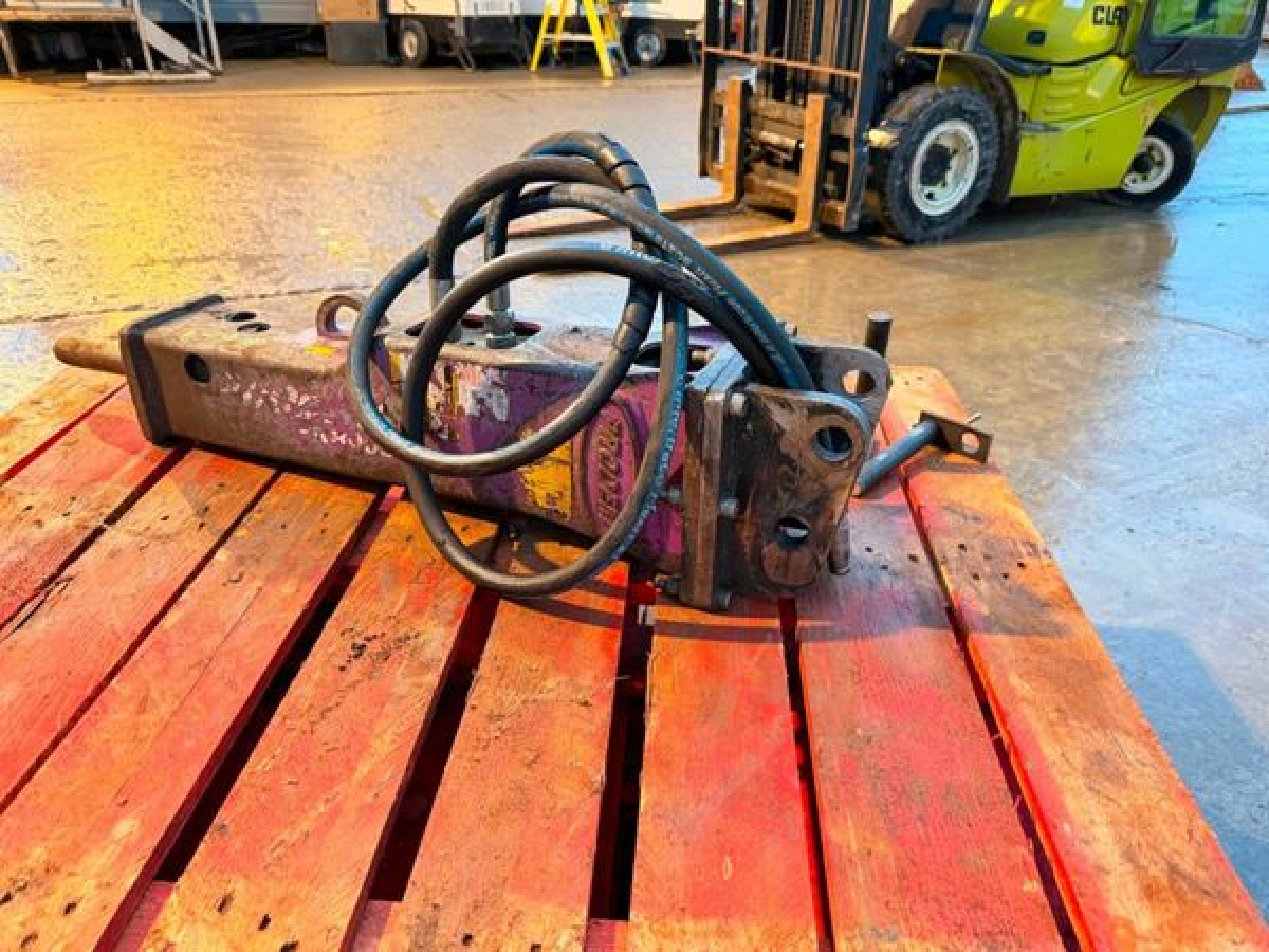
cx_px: 634
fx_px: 880
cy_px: 476
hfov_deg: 71.6
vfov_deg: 56.8
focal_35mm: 24
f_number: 1.78
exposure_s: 1/50
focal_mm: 6.76
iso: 500
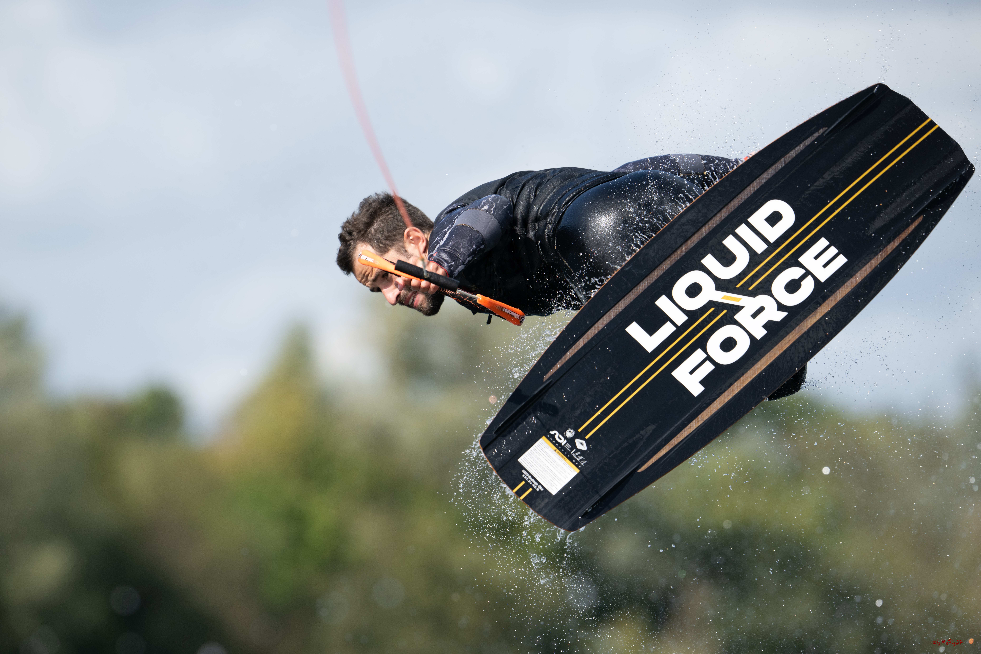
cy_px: 327
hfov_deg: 5.2
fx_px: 10899
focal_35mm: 400
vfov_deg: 3.4
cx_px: 490
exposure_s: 1/2500
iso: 320
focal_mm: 400
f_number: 5
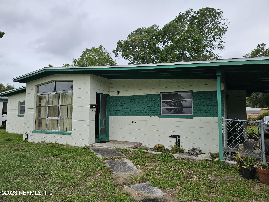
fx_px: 179
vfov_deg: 58.9
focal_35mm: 23
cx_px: 134
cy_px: 101
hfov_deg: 73.9
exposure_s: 1/699
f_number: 1.7
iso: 10
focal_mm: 6.3
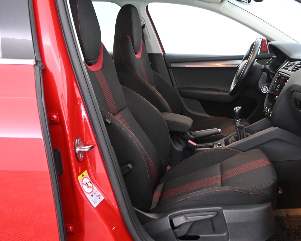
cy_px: 115
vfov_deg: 40.1
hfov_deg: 48.3
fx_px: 330
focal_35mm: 37
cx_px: 199
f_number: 3.8
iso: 2500
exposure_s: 1/20
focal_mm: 18.5
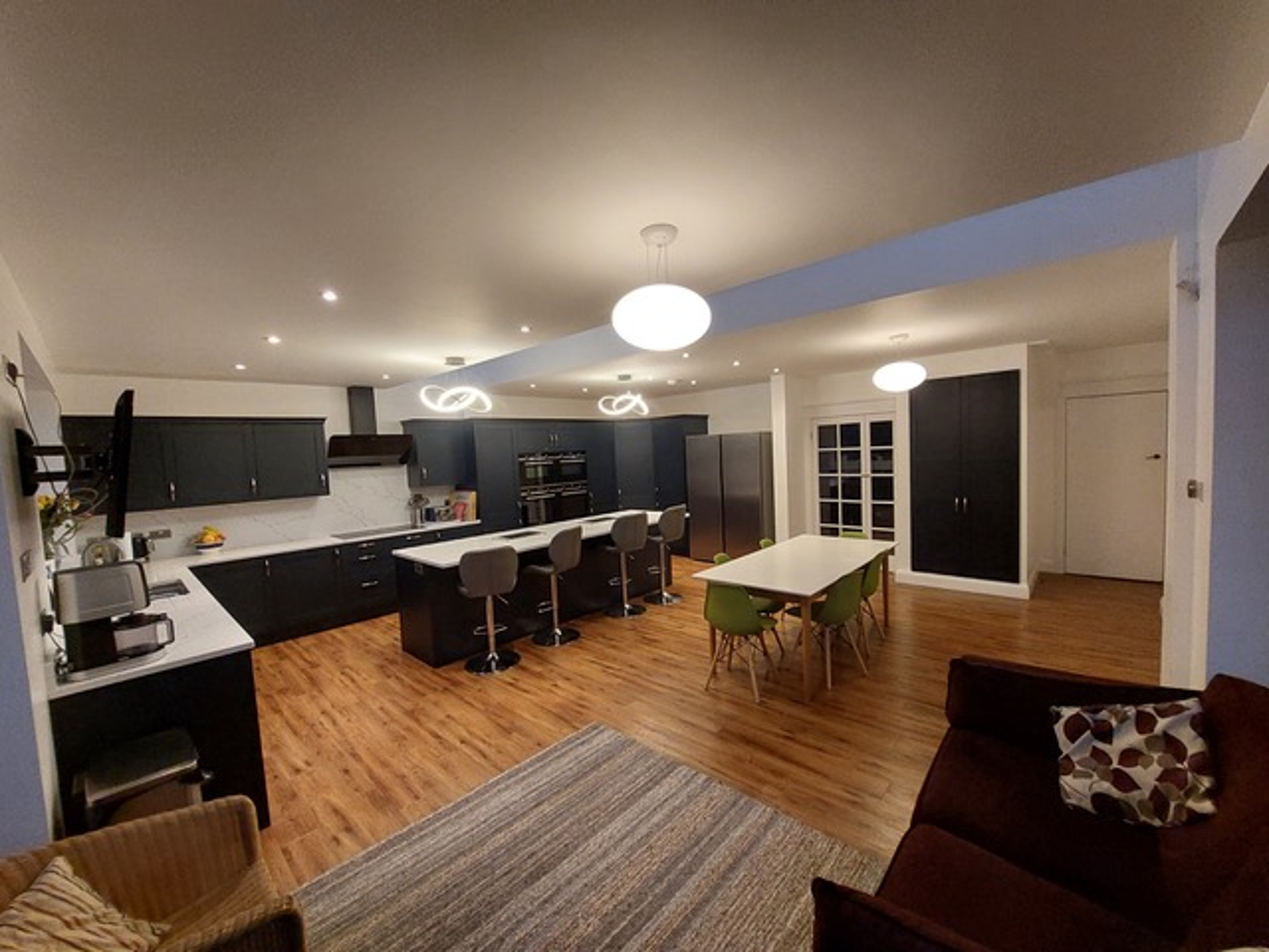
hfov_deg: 106.2
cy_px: 476
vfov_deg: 89.9
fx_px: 477
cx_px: 634
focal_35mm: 13
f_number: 2.2
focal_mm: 1.74
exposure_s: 1/50
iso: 320
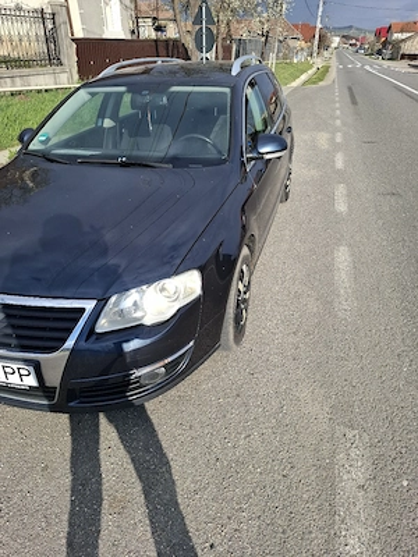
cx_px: 209
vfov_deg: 73.9
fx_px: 370
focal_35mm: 23
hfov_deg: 58.9
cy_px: 278
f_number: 1.8
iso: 50
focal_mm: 5.54
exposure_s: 1/1250
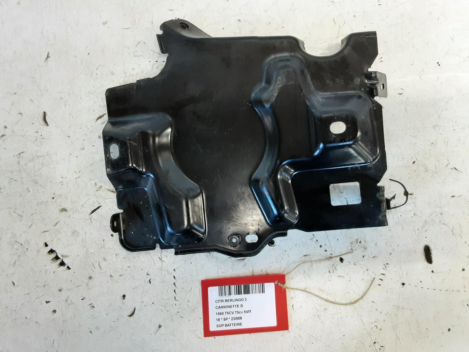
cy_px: 176
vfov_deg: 51.4
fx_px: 366
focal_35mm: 27
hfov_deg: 65.3
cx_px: 234
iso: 160
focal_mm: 2.91
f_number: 1.9
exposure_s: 1/33
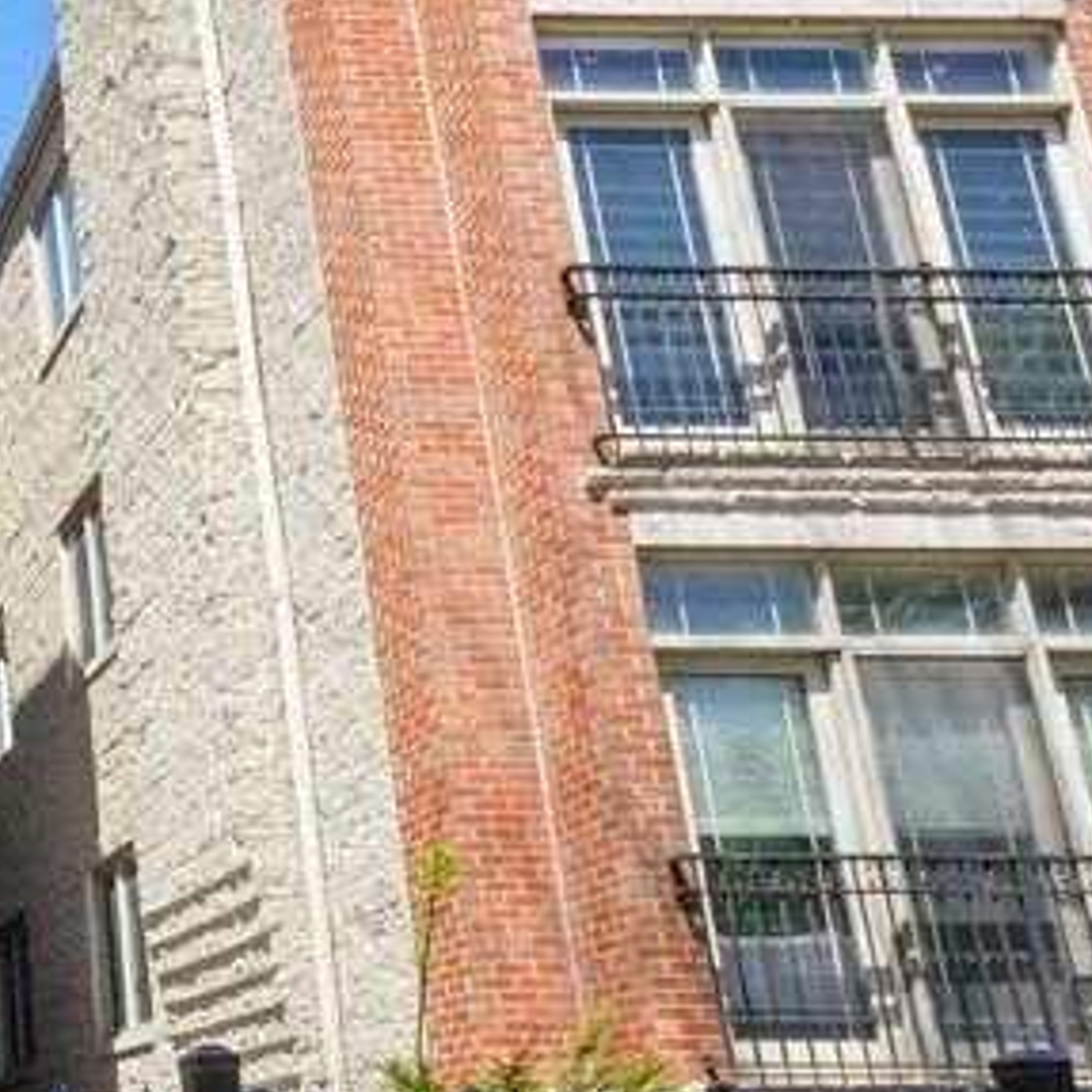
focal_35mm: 48
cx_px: -491
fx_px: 1713
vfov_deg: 35.3
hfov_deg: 26.7
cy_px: 639
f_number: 11
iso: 200
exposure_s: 1/250
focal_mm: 11.88
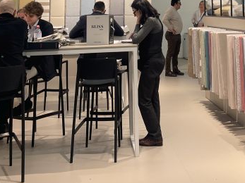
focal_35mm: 60
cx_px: 184
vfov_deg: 22.8
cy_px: -23
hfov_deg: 31.6
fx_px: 425
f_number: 1.6
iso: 100
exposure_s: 1/100
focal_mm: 4.2
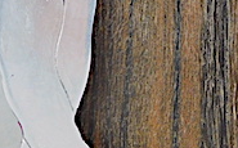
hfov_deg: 8.2
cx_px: 248
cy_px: -26
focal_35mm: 254
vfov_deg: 5.1
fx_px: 1645
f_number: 4
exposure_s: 1/30
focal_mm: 10.4
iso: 160
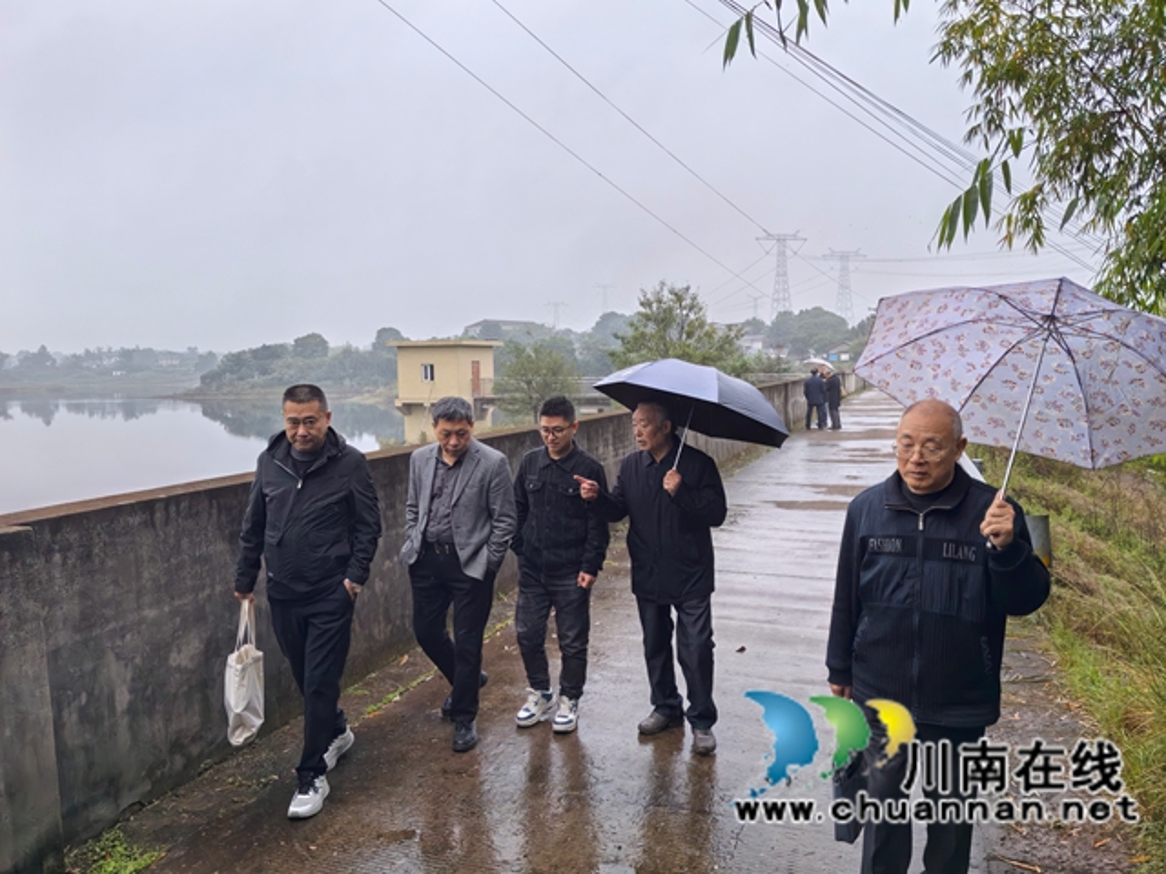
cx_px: 583
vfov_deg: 51.4
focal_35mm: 27
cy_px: 437
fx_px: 909
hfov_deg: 65.3
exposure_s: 1/701
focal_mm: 5.52
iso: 160
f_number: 1.9
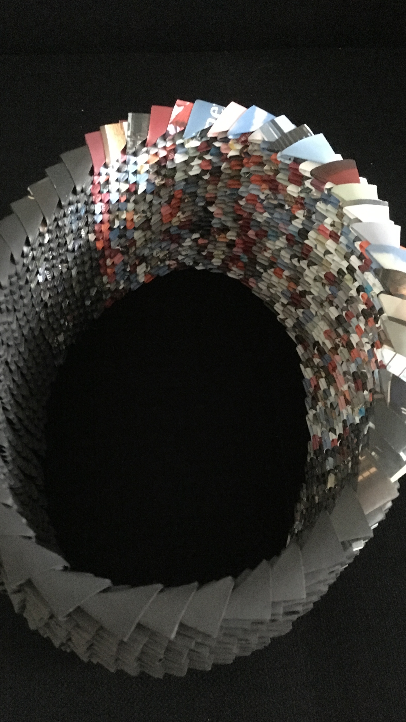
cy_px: 365
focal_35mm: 32
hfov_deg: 36.7
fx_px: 613
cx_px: 194
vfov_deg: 61.0
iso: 1000
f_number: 2.2
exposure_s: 1/15
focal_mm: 4.15
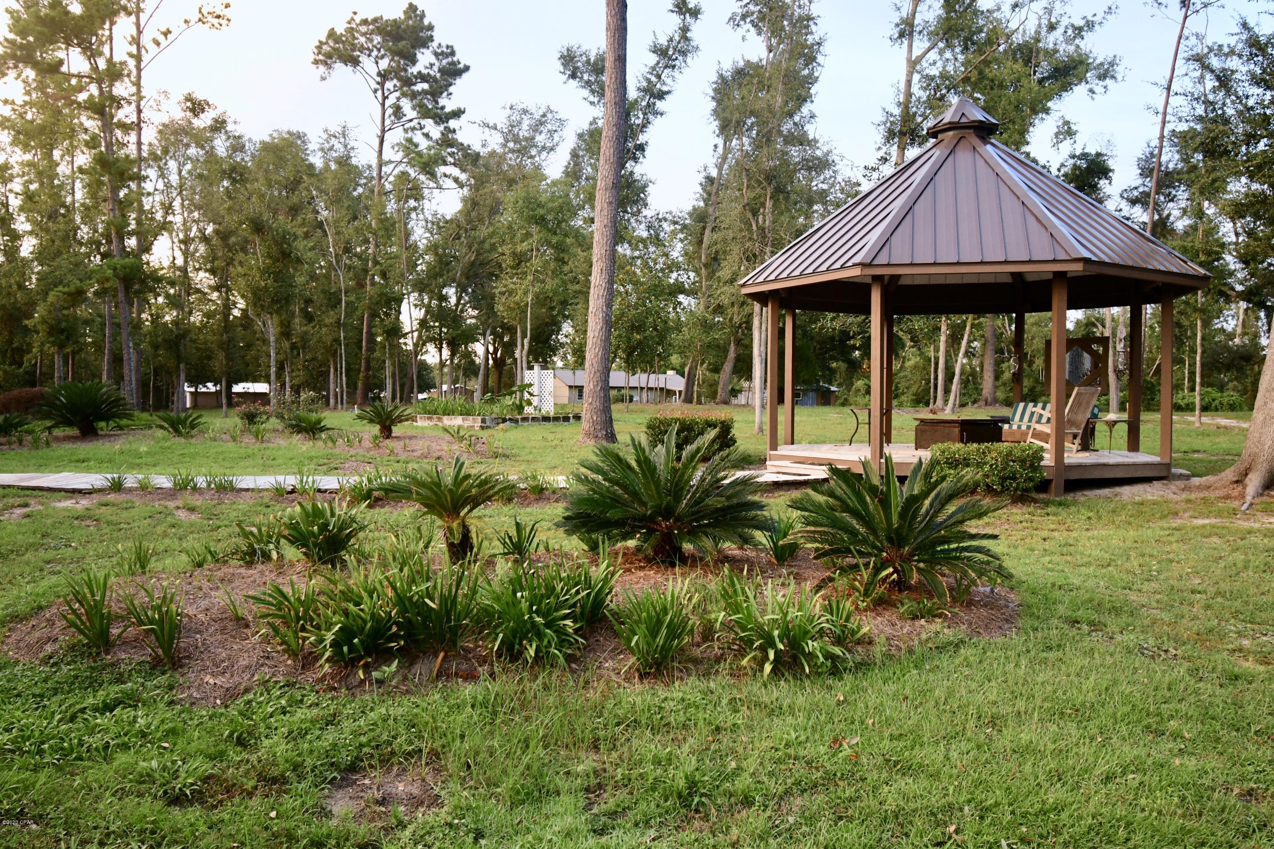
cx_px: 637
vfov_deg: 43.6
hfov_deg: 61.9
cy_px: 424
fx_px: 1062
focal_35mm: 30
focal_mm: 20
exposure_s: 1/60
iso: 2000
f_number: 5.6
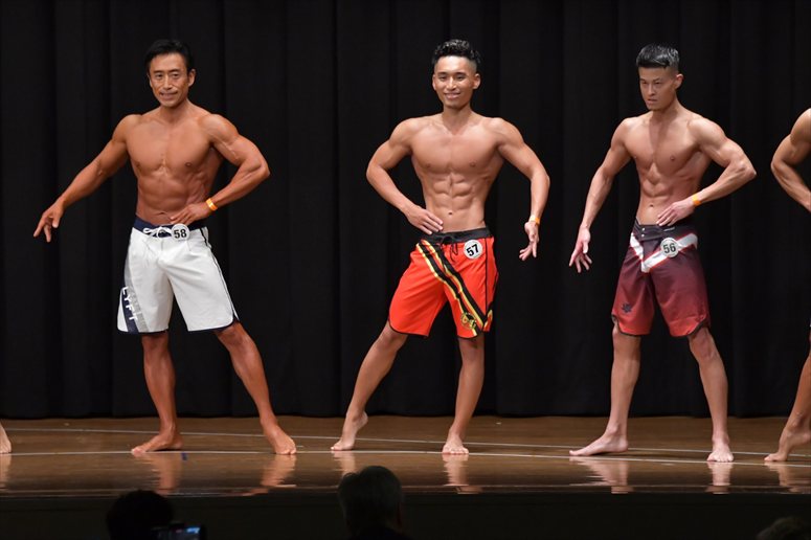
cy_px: 270
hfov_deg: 9.5
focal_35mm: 217
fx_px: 4886
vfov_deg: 6.3
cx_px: 406
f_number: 5.6
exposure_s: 1/400
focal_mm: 145
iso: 5000
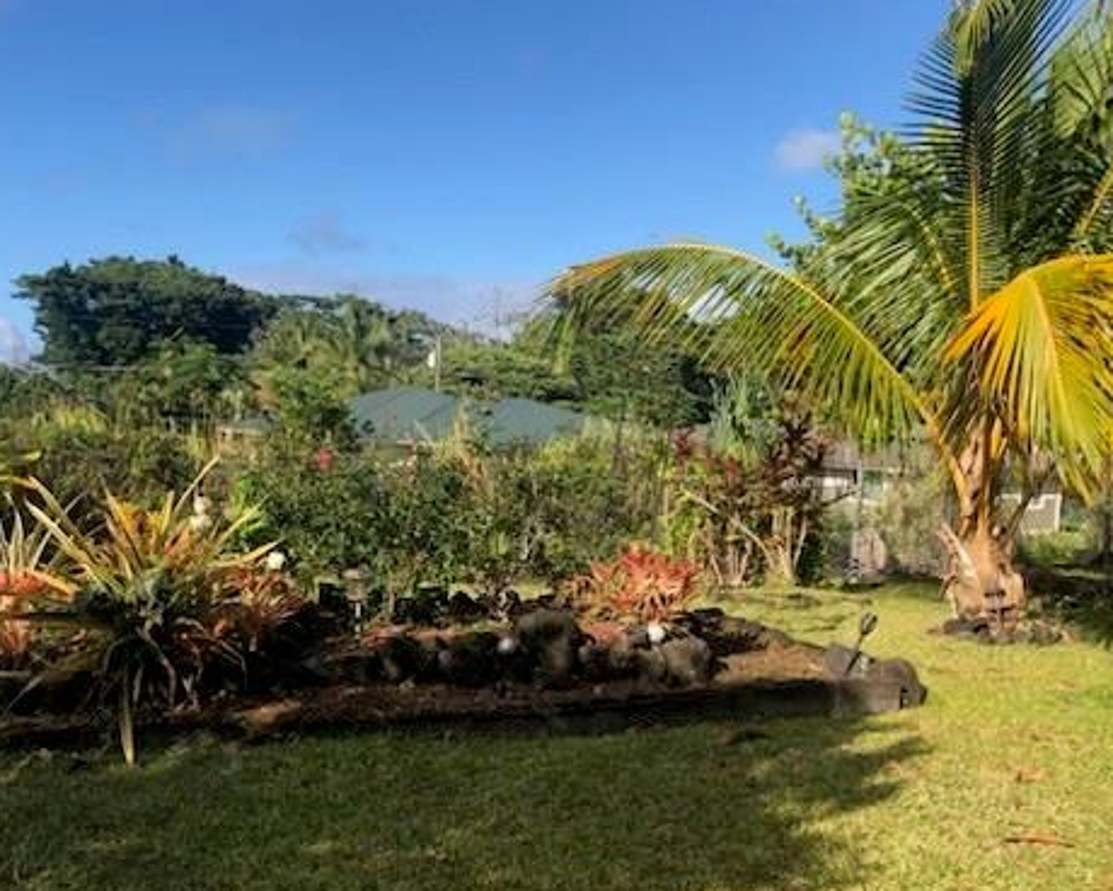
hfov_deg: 47.8
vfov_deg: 38.9
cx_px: 474
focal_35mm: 38
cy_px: 554
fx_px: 1252
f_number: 1.8
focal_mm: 3.99
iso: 20
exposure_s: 1/1312
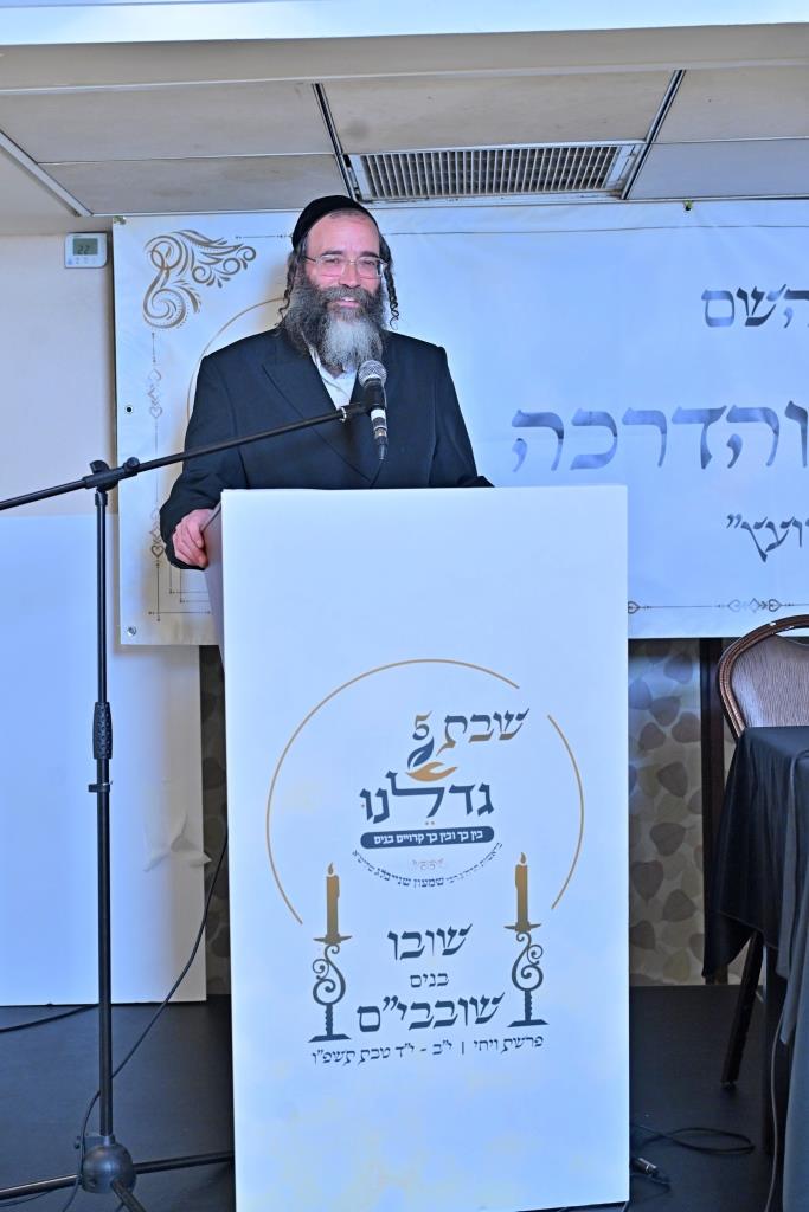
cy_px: 606
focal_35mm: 56
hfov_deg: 24.2
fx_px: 1887
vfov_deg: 35.6
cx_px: 404
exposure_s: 1/160
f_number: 4
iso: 1250
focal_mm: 56
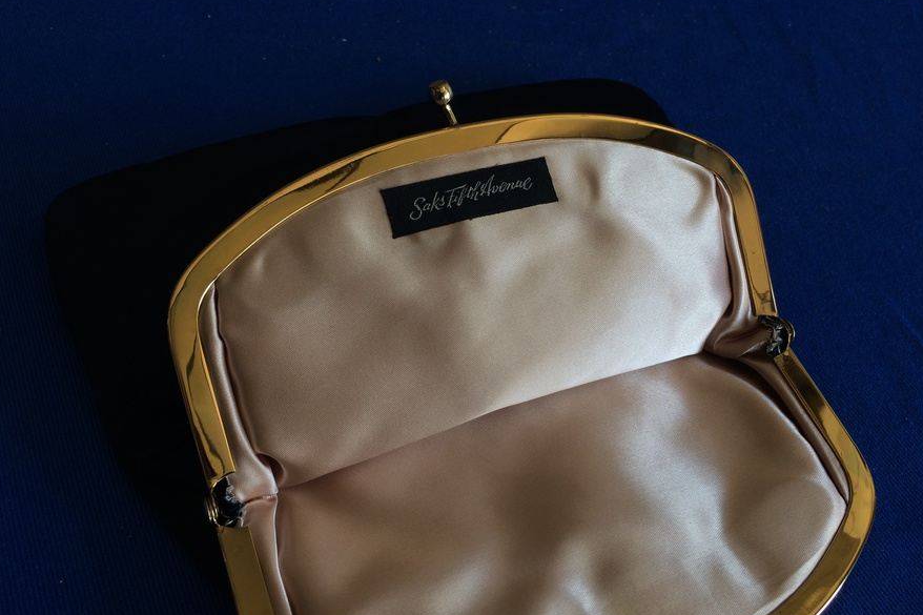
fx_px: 820
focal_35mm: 32
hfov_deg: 58.7
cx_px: 456
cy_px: 341
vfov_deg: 41.0
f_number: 2.2
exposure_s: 1/60
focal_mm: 4.12
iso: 40
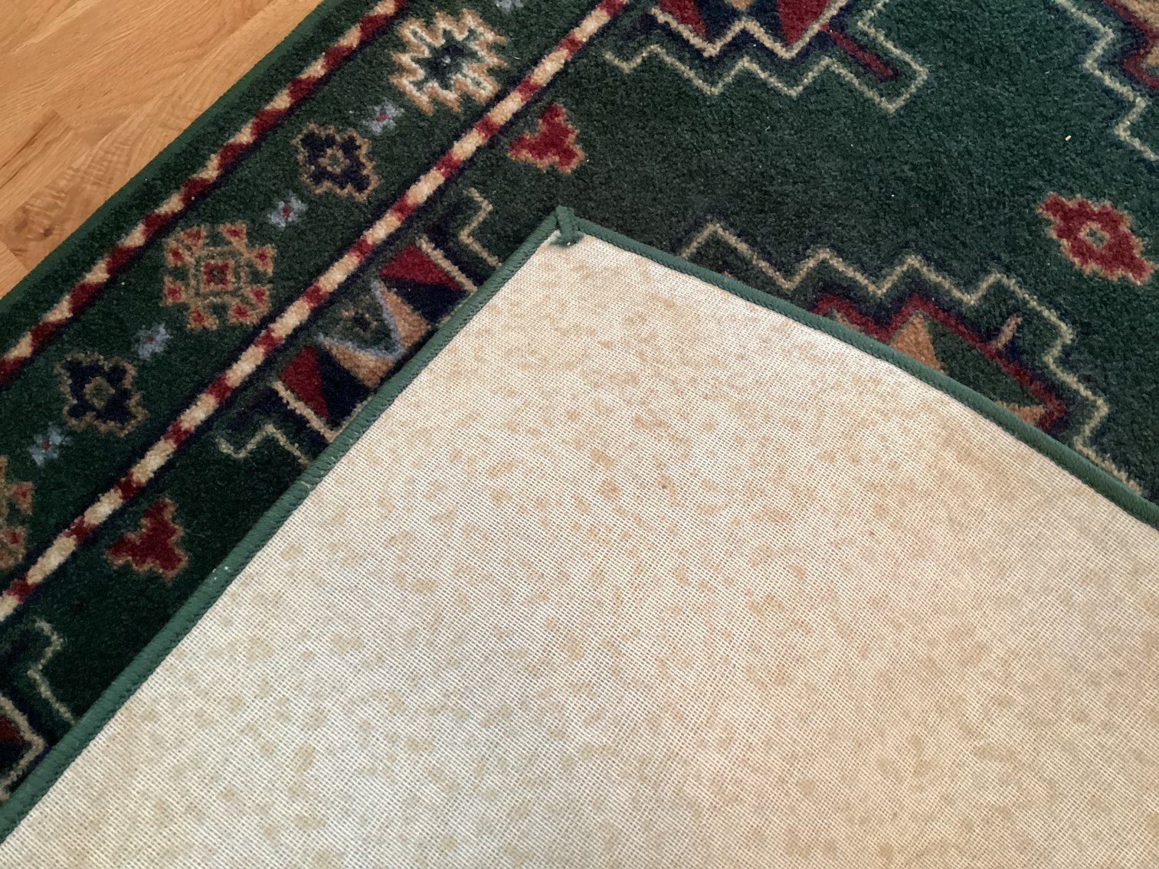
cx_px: 580
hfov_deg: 58.3
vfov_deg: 45.4
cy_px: 434
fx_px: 1038
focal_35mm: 31
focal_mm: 3.3
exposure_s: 1/40
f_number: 2.4
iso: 320
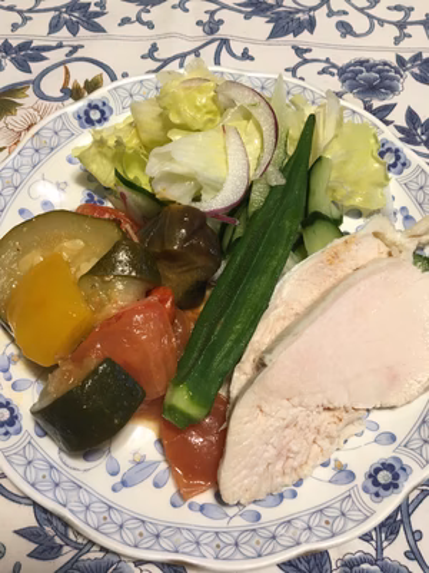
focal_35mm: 29
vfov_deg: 61.7
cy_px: 286
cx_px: 214
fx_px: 479
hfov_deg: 48.2
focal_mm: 4.15
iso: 80
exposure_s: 1/30
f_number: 2.2
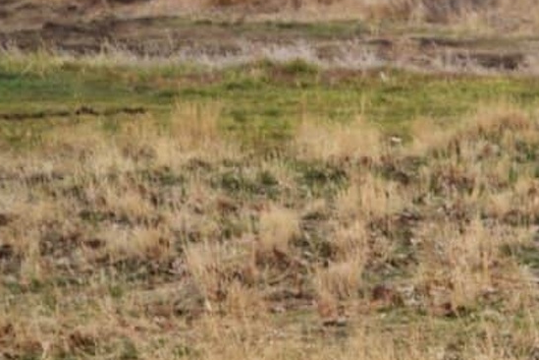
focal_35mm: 260
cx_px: 519
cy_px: -202
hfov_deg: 7.9
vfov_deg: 5.2
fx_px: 3886
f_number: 5.6
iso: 100
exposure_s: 1/160
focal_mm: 55
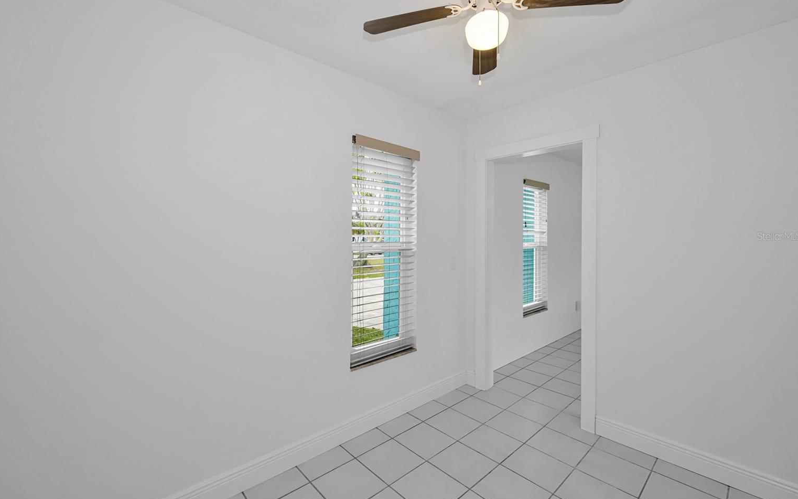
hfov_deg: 101.4
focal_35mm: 15
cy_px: 236
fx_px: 326
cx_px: 384
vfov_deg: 74.7
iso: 160
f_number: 8
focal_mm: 14
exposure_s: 1/80
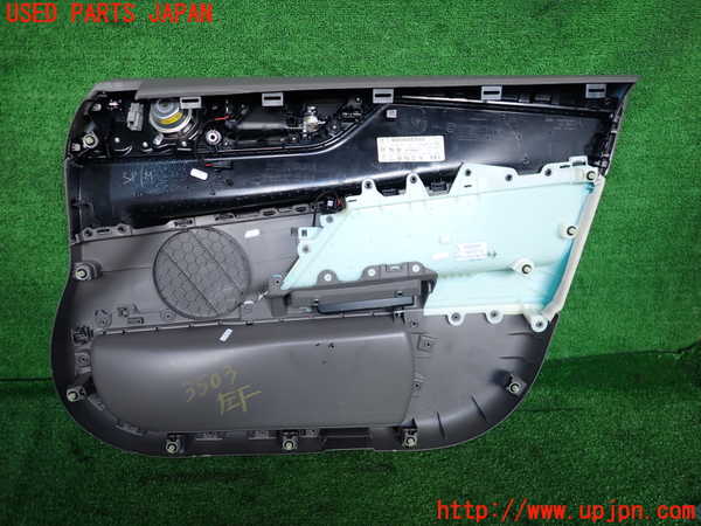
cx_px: 350
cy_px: 263
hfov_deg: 69.4
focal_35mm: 25
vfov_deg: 54.9
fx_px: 506
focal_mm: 4.5
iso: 100
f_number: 2
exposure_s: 1/80
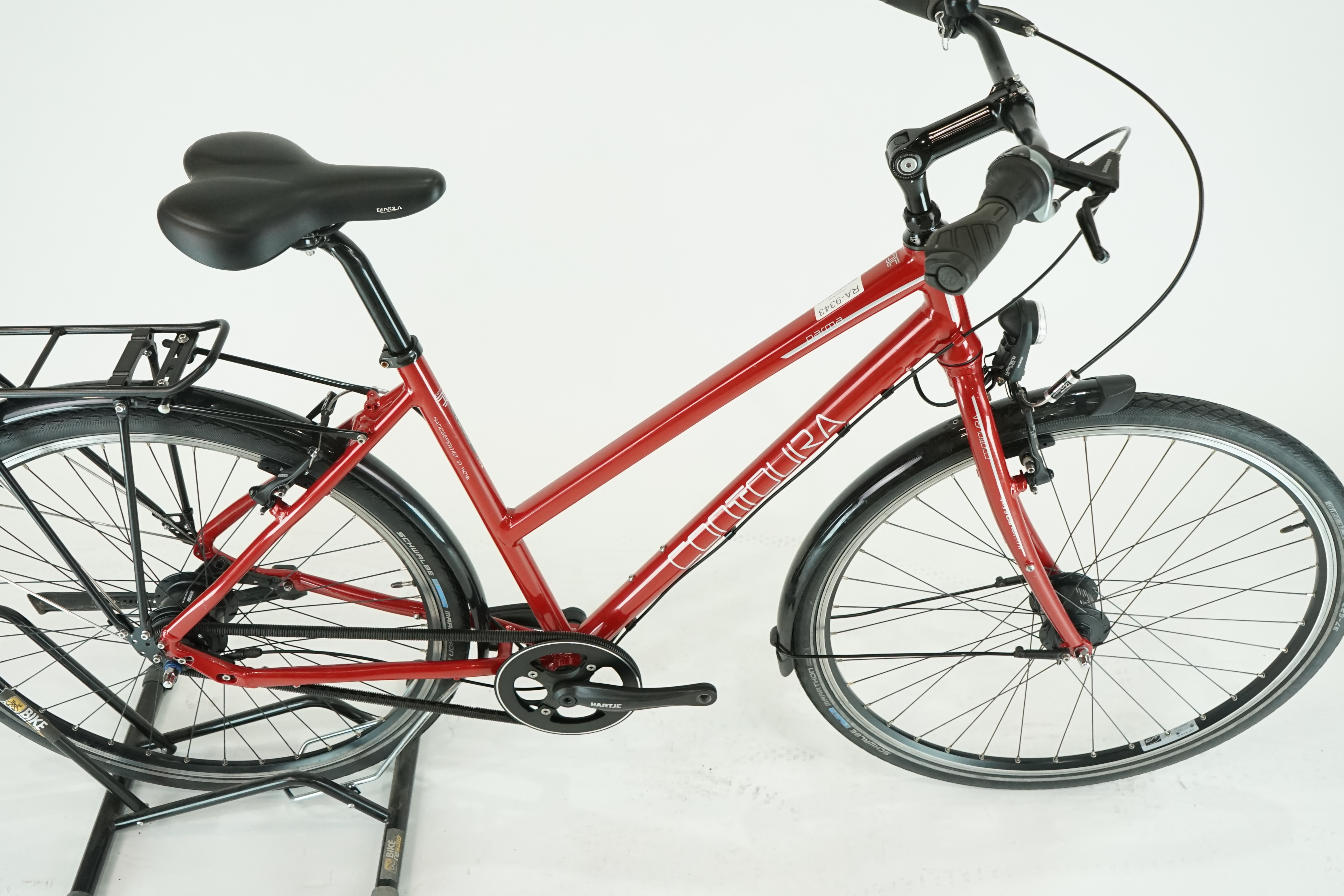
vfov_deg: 36.7
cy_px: 340
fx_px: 1344
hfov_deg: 53.1
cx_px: 647
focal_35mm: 36
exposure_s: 1/200
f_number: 6.3
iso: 1600
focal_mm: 28
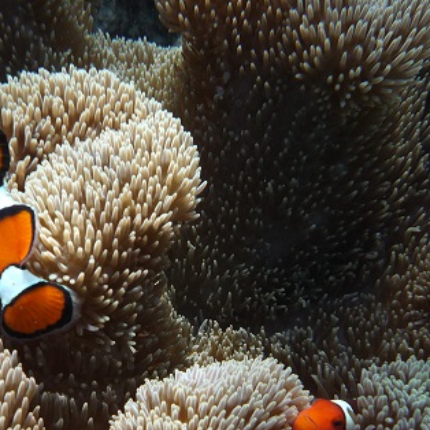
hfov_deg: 37.2
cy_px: 315
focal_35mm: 45
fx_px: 632
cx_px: 149
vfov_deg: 36.8
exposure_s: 1/250
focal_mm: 4.4
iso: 100
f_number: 2.8
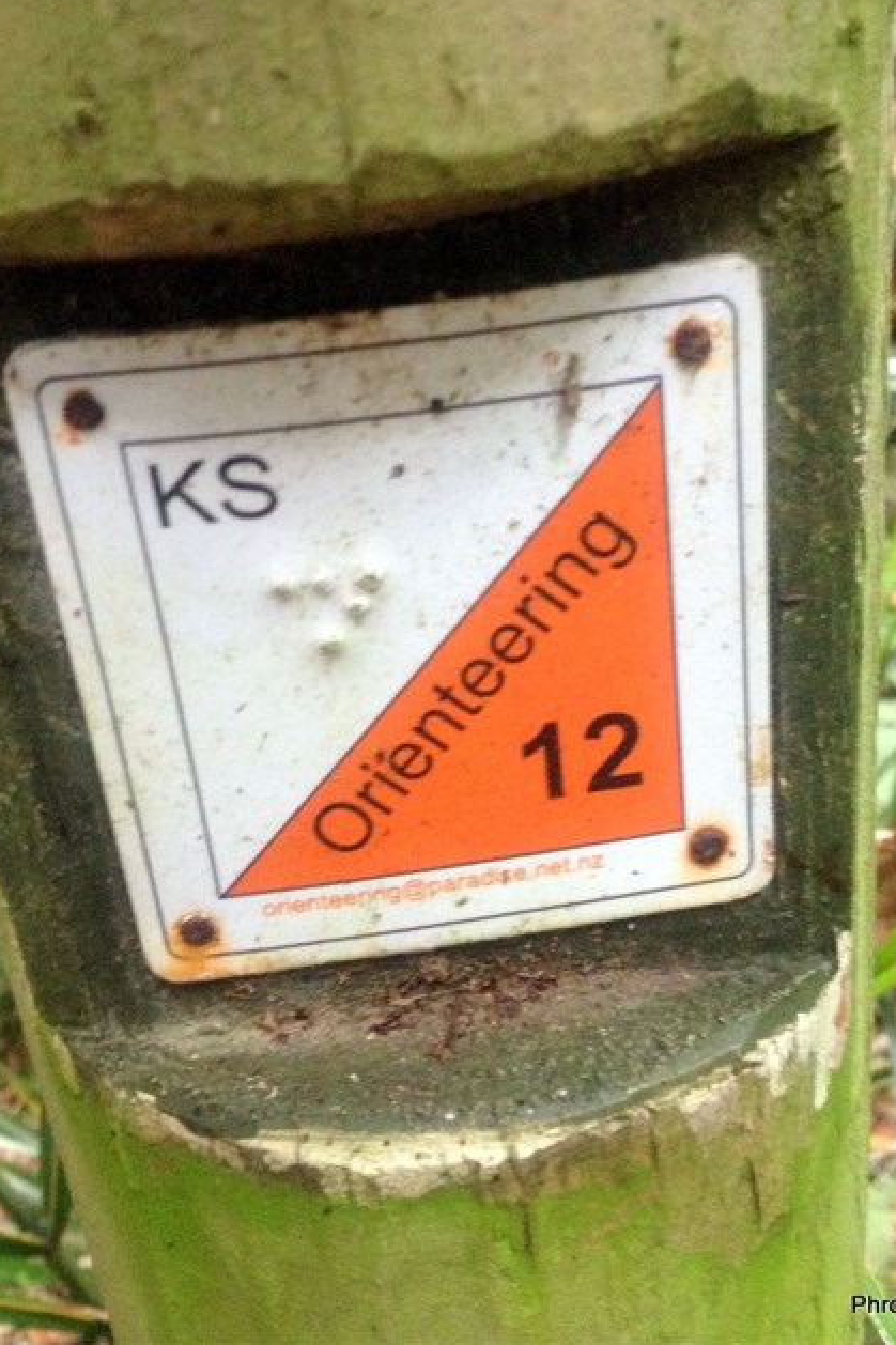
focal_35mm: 37
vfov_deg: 51.9
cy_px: 663
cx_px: 489
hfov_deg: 35.9
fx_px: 1382
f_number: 2.4
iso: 250
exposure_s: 1/20
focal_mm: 4.28
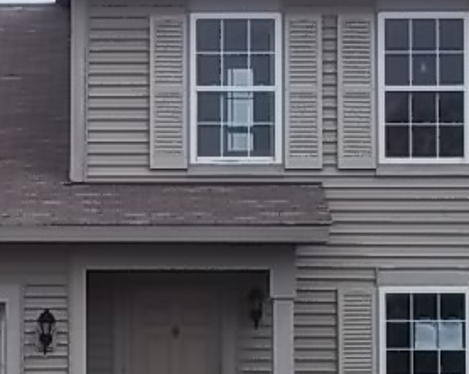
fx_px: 2247
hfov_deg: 11.8
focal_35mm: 162
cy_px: 263
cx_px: -32
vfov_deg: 9.5
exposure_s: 1/200
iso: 80
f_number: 8
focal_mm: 6.5
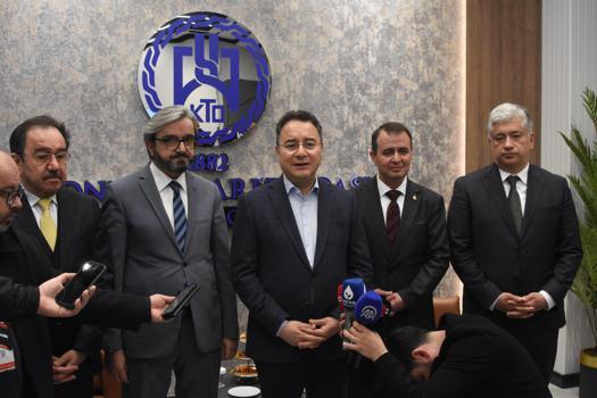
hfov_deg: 46.4
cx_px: 298
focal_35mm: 42
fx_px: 696
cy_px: 199
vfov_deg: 31.9
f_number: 7.1
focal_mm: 28
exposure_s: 1/100
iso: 2500
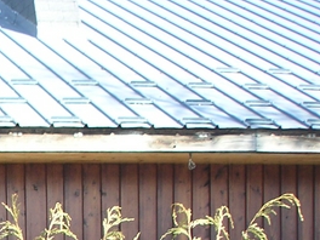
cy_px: 356
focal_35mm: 115
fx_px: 1063
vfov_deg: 12.3
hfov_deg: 15.8
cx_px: -156
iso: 50
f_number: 2.8
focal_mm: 6
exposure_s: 1/90
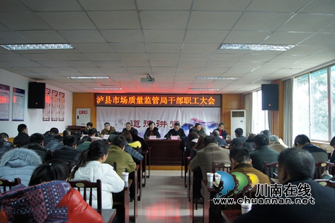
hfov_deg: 67.4
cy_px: 112
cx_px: 168
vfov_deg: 47.9
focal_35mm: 27
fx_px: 251
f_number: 3.5
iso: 800
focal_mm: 18
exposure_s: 1/30
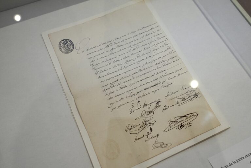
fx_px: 244
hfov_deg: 54.4
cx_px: 126
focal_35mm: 35
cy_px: 84
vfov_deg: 37.9
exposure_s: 1/200
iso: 1250
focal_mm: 35
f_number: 4.5
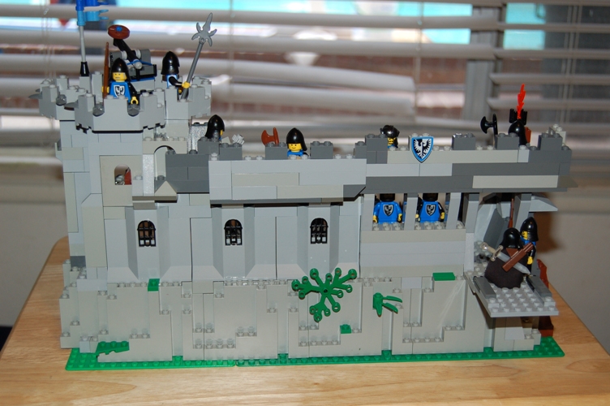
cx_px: 305
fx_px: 889
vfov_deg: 25.7
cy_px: 203
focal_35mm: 52
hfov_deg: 37.9
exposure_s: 1/60
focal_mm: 35
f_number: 4.8
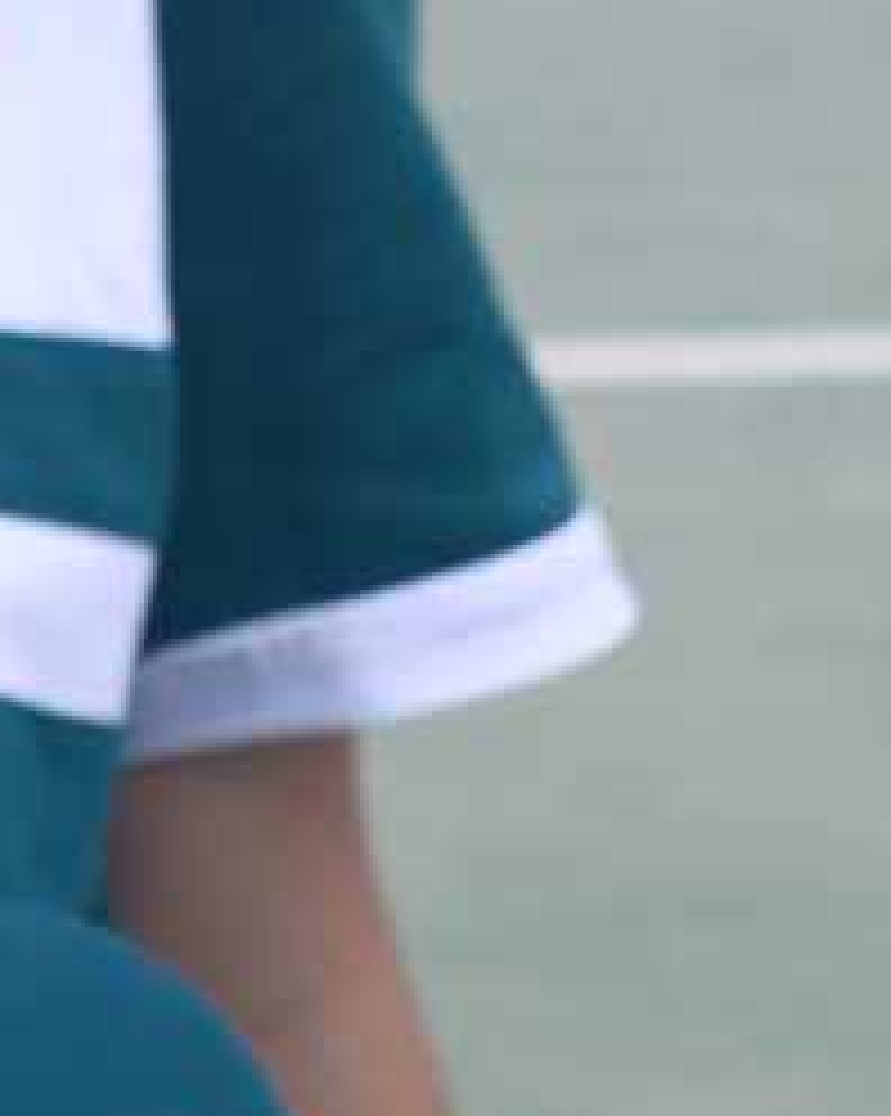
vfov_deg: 6.5
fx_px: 9835
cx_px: -189
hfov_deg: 5.2
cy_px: 763
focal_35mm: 298
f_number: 6.3
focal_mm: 35
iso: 160
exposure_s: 1/640
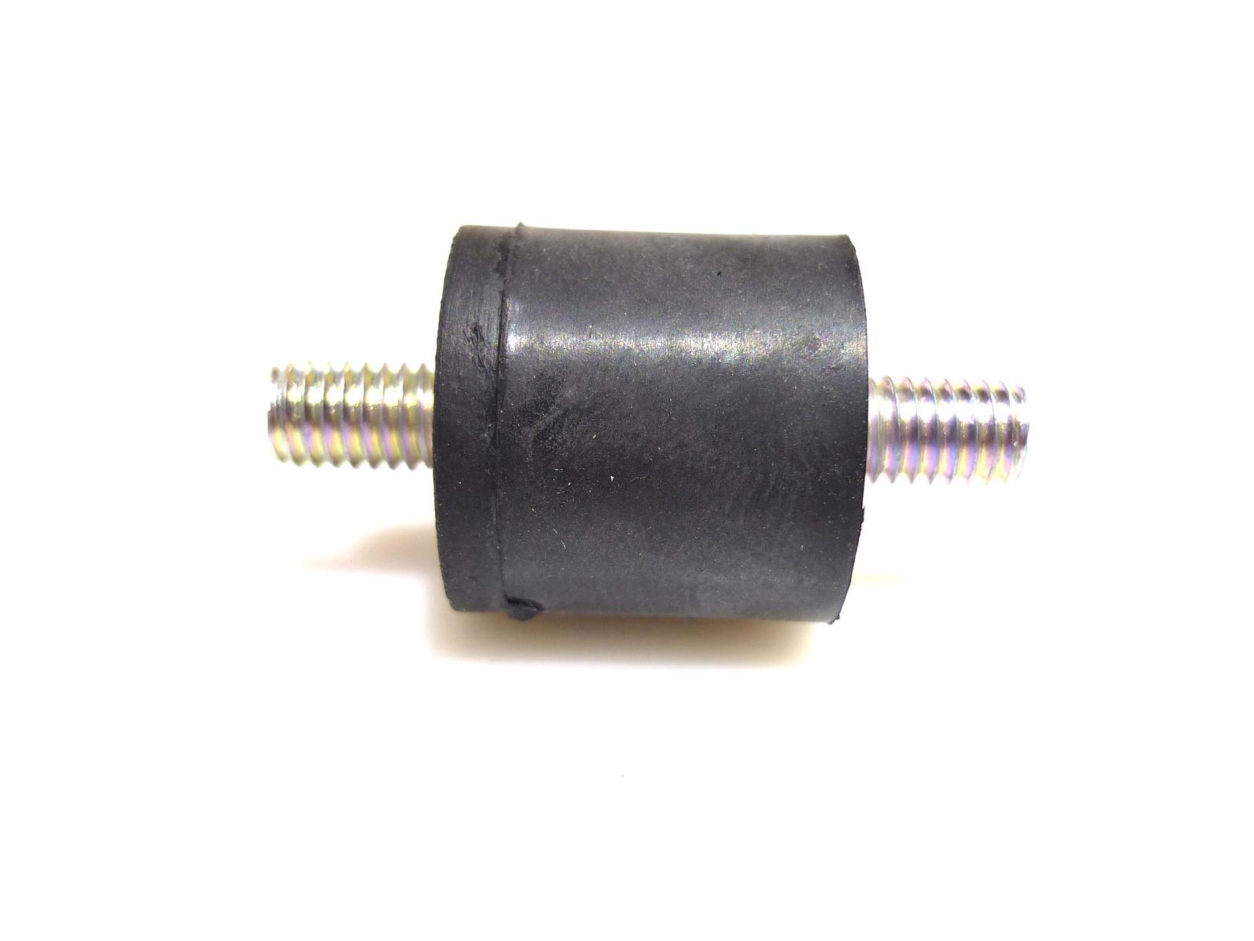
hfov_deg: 55.4
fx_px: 1195
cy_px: 470
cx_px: 627
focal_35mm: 33
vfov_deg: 42.9
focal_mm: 5.5
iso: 80
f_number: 2.8
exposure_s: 1/60
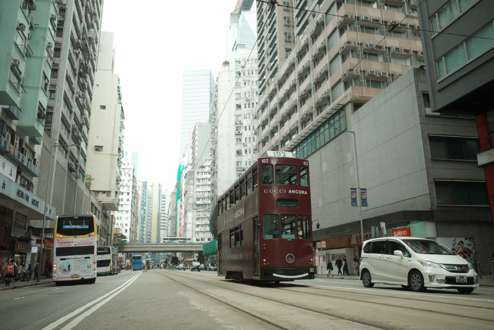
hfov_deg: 65.5
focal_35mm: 28
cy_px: 165
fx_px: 384
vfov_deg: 46.4
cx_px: 247
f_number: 2.8
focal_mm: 18.3
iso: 400
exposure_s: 1/640
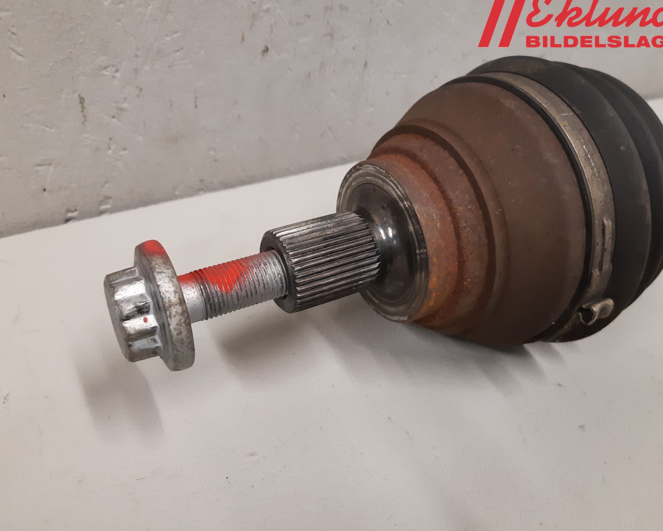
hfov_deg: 62.2
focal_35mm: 28
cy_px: 261
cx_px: 332
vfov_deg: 51.5
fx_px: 549
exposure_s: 1/50
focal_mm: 3.93
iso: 200
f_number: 1.7
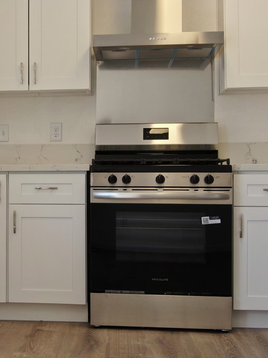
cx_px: 31
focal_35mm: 65
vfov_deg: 29.8
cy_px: 181
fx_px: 671
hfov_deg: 22.1
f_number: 3.8
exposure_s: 1/40
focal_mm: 8.6
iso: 100
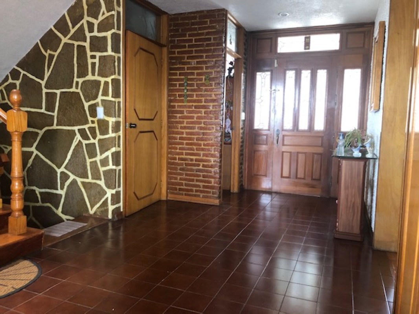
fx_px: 339
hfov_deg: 63.4
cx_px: 210
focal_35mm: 28
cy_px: 157
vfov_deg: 49.8
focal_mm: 3.99
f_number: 1.8
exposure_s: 1/15
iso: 64
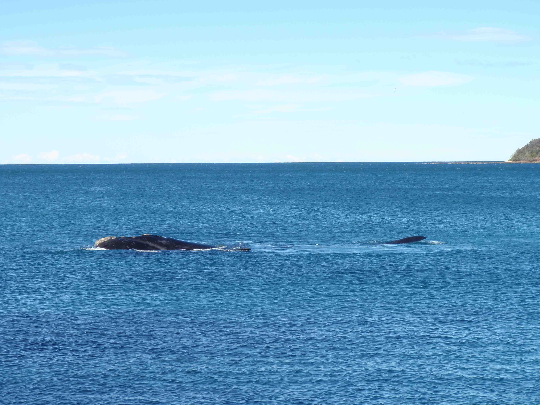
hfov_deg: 19.3
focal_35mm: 102
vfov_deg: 14.5
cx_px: 270
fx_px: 1591
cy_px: 202
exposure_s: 1/250
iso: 64
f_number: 5.1
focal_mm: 18.2
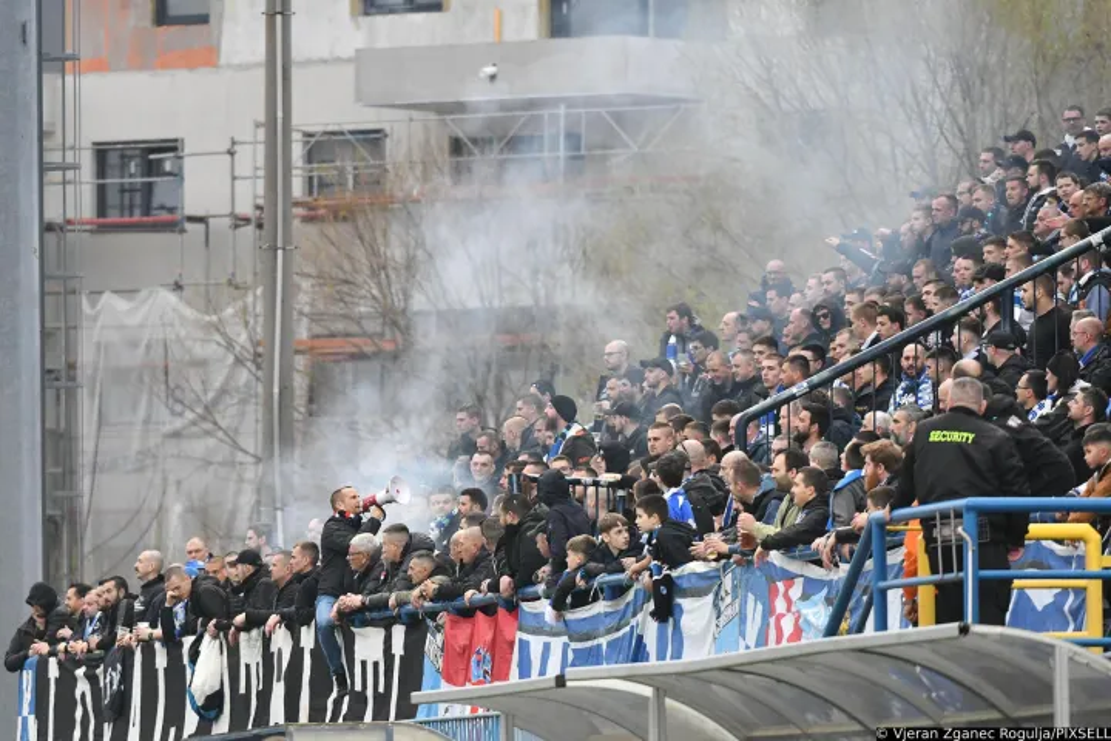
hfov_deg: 6.2
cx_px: 556
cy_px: 370
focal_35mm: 330
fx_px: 10183
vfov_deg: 4.2
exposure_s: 1/800
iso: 2500
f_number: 5
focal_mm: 330
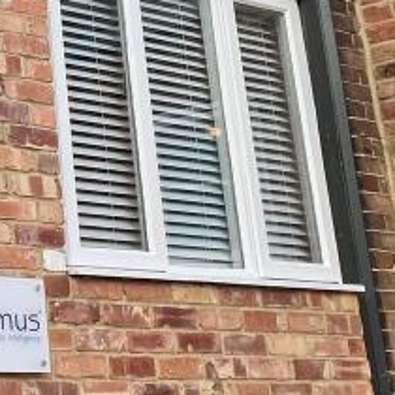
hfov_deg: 20.3
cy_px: 96
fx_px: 723
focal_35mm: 56
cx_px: -340
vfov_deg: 30.0
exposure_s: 1/231
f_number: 1.8
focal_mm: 1.57
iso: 32
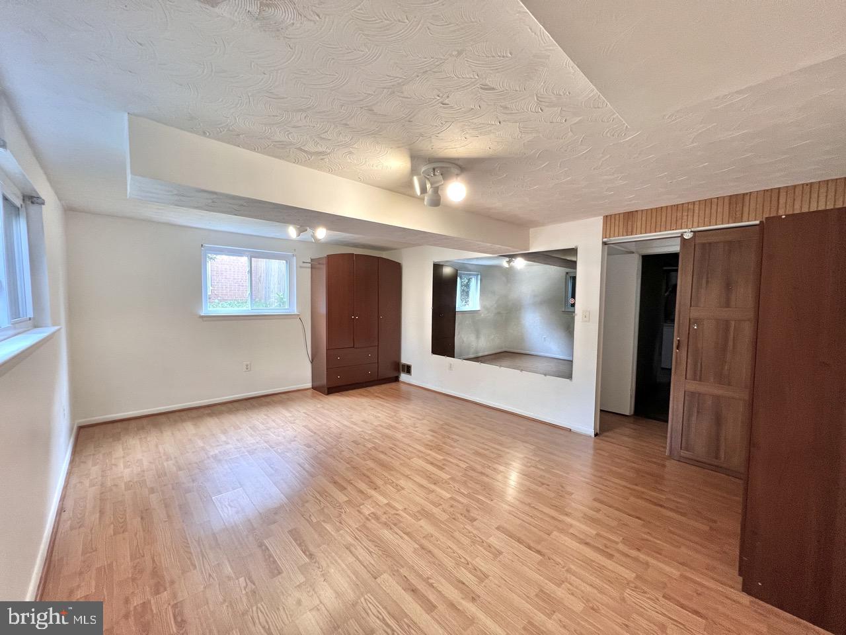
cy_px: 318
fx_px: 318
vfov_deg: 89.9
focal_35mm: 13
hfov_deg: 106.2
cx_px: 423
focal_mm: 1.57
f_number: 1.8
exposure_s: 1/60
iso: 125
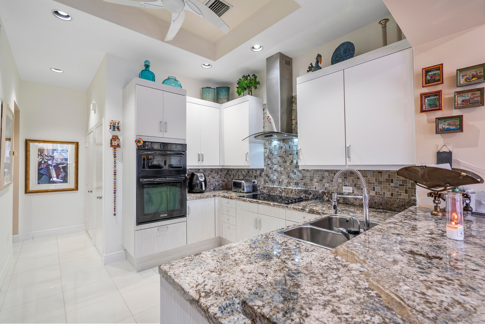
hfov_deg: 96.7
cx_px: 242
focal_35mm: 16
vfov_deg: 73.8
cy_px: 162
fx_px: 216
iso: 320
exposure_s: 1/10
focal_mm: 16
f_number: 7.1
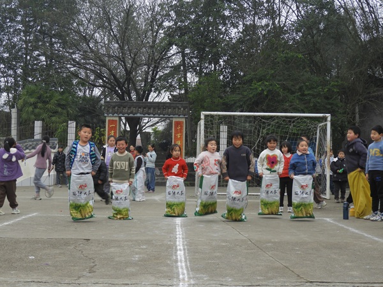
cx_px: 192
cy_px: 144
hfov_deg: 32.2
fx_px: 664
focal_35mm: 60
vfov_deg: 24.4
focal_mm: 10.7
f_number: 4.2
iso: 100
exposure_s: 1/60
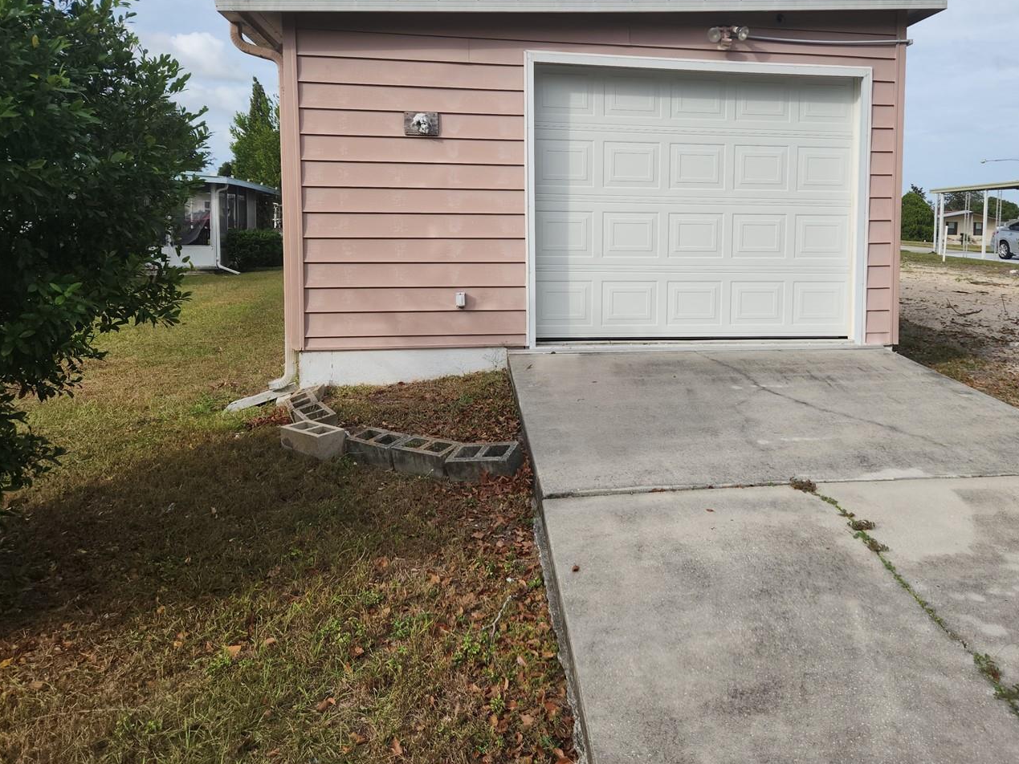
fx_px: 854
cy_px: 290
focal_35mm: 29
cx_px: 613
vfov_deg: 47.8
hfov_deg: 61.1
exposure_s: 1/1108
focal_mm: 5.4
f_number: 1.8
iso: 20
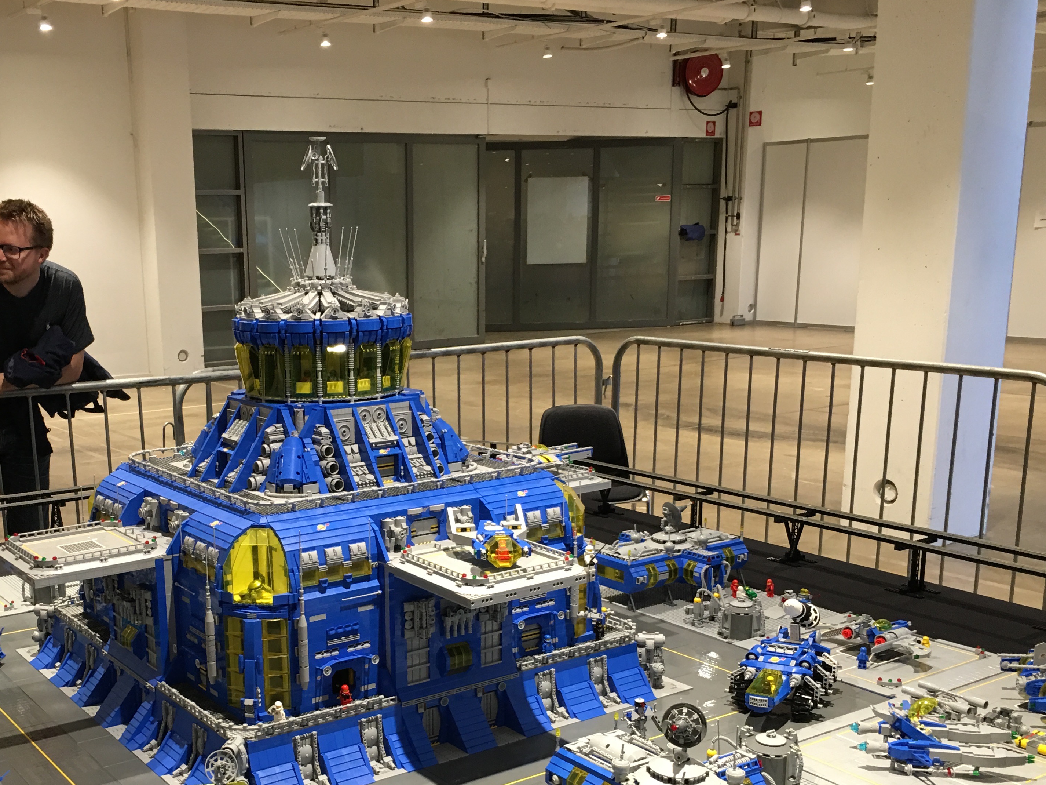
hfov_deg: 45.3
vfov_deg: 34.7
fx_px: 1239
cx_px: 372
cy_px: 544
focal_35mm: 41
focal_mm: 4.15
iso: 64
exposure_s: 1/17
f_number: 2.2
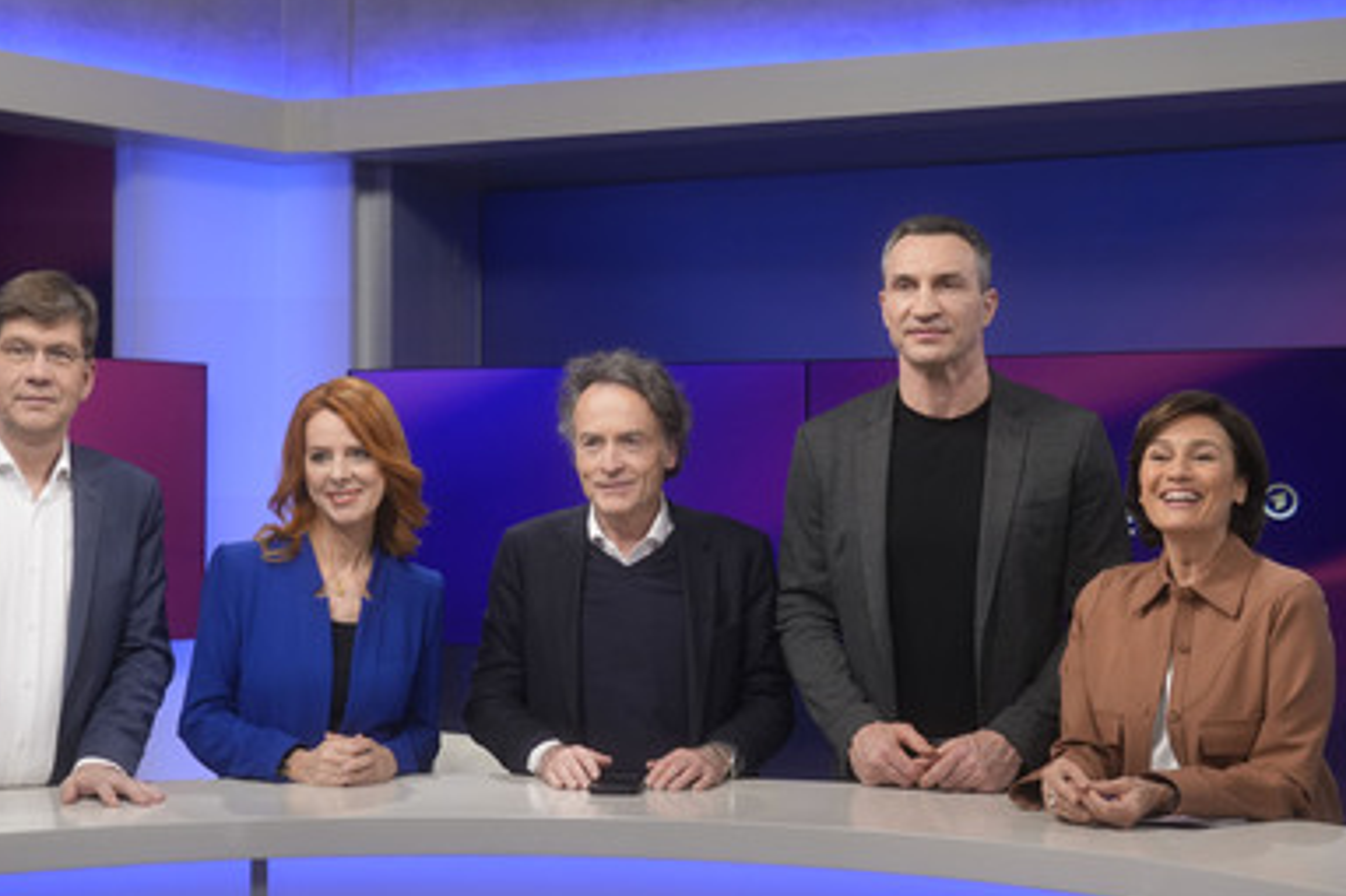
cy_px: 499
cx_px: 596
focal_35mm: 53
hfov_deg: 37.5
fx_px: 1981
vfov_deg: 25.5
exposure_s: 1/320
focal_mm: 30
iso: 640
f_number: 2.2
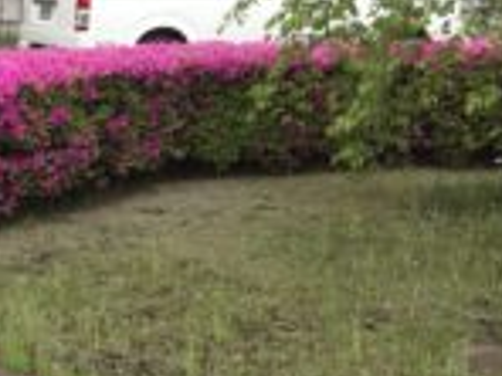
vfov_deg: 15.6
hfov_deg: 19.2
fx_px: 1320
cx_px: -220
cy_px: 464
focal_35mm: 91
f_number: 1.8
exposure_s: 1/638
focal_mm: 3.99
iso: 20
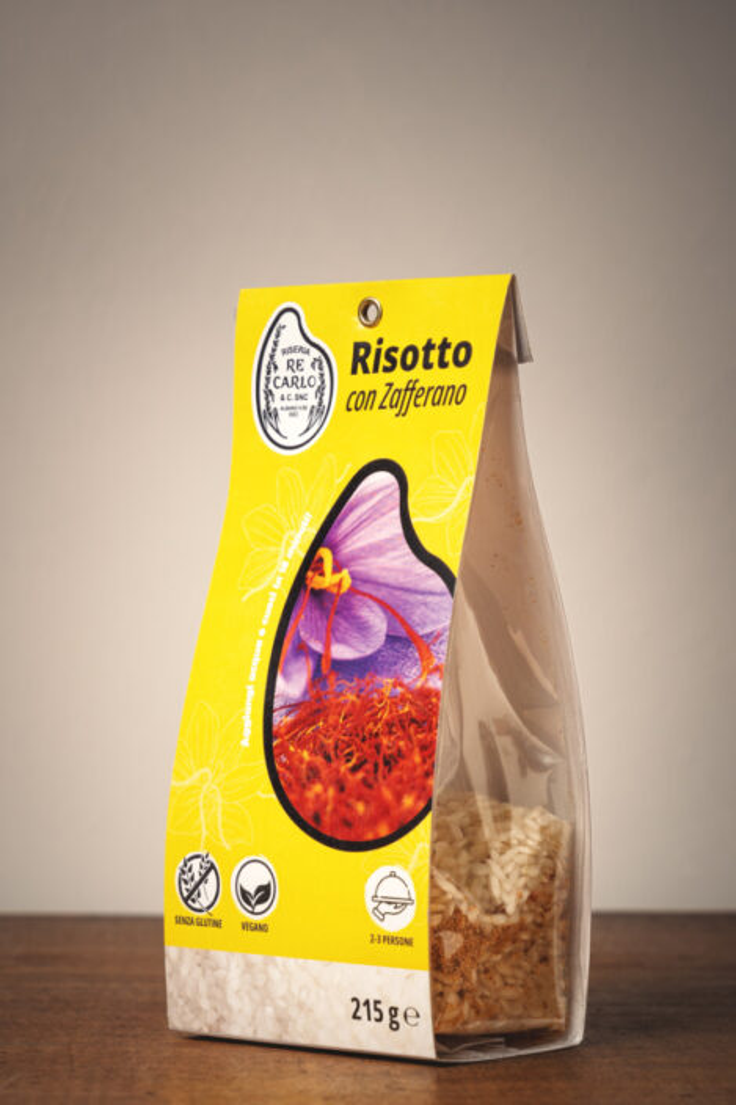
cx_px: 368
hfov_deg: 13.0
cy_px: 552
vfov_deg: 19.5
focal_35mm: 105
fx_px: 3221
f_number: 8
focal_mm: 70
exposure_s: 1/160
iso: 200
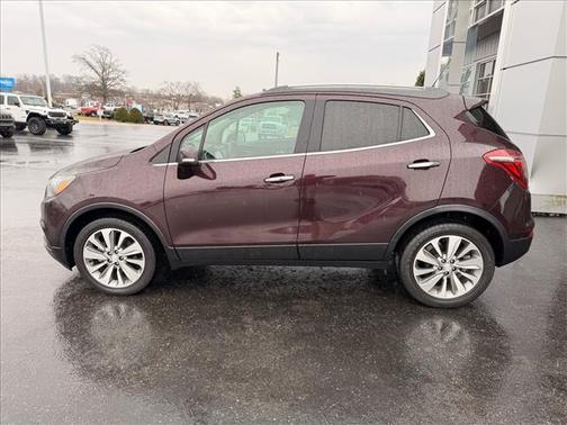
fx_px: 393
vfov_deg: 56.8
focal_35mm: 24
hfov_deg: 71.6
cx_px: 284
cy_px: 212
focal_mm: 6.76
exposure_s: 1/593
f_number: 1.78
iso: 80
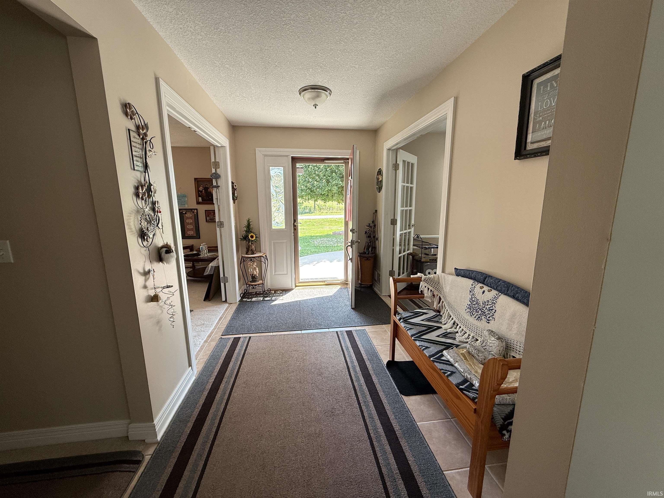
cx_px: 332
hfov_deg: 102.1
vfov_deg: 85.7
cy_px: 249
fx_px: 269
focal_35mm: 14
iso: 80
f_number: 2.2
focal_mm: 2.22
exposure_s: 1/99
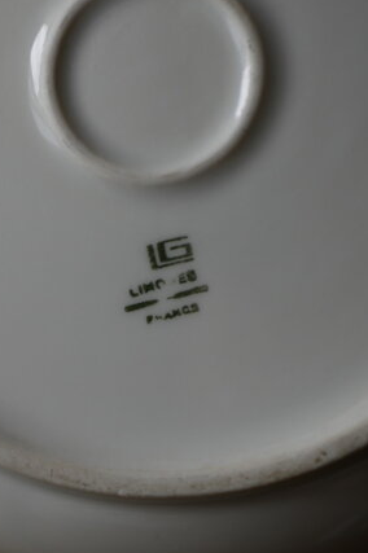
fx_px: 1198
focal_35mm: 78
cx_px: 84
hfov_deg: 17.3
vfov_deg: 26.0
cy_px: 282
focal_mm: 25
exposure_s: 1/200
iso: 200
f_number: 2.2
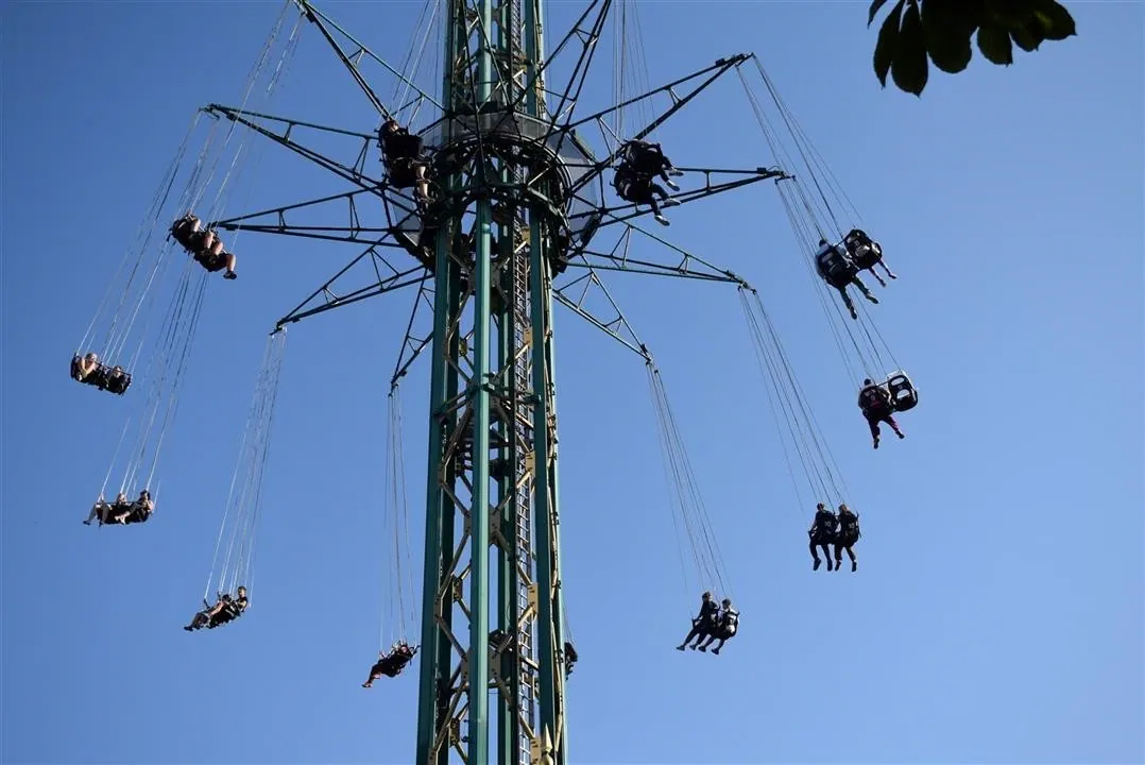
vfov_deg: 28.1
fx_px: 1527
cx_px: 572
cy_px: 382
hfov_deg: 41.1
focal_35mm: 48
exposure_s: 1/1600
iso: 400
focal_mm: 32
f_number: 6.3
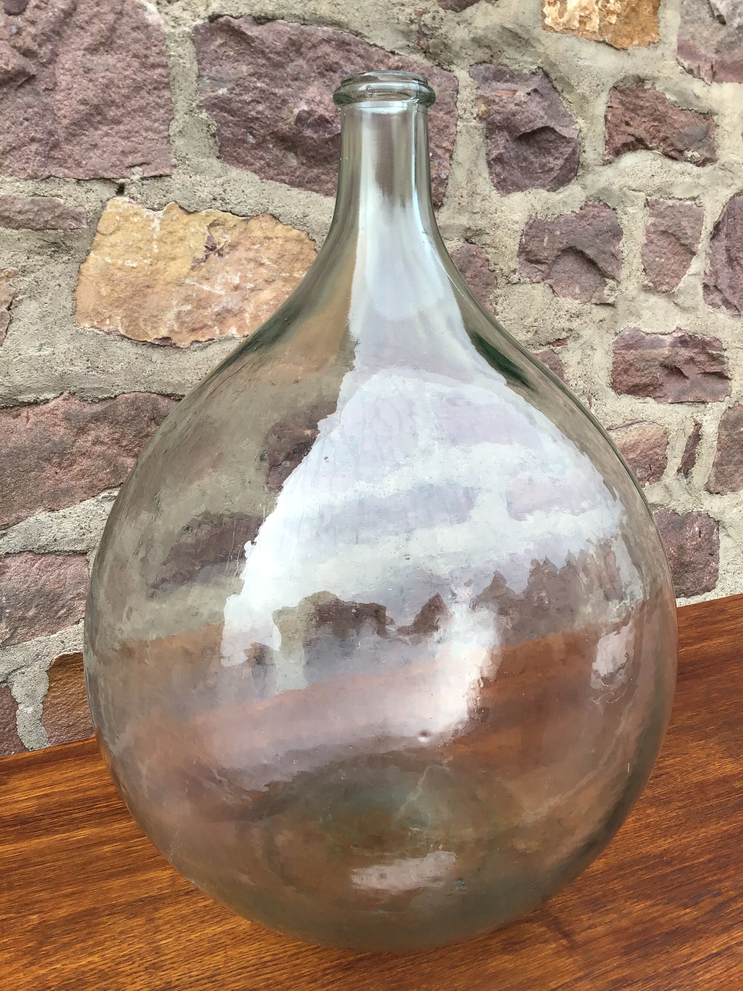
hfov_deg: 45.4
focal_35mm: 31
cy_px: 496
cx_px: 372
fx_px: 887
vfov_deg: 58.4
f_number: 2.4
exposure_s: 1/100
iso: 25
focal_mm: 3.3
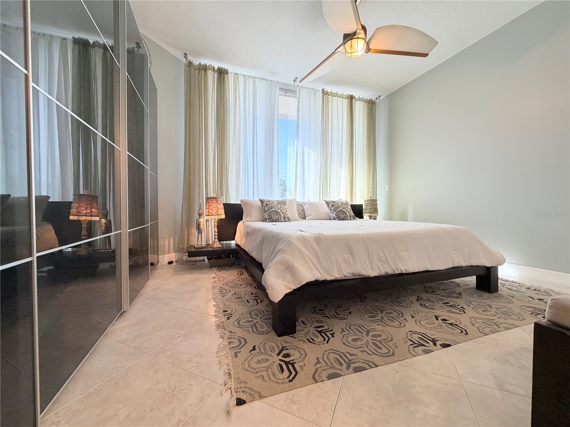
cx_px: 285
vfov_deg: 85.7
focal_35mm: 14
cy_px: 214
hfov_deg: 102.1
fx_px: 231
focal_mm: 2.22
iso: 200
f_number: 2.2
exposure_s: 1/60
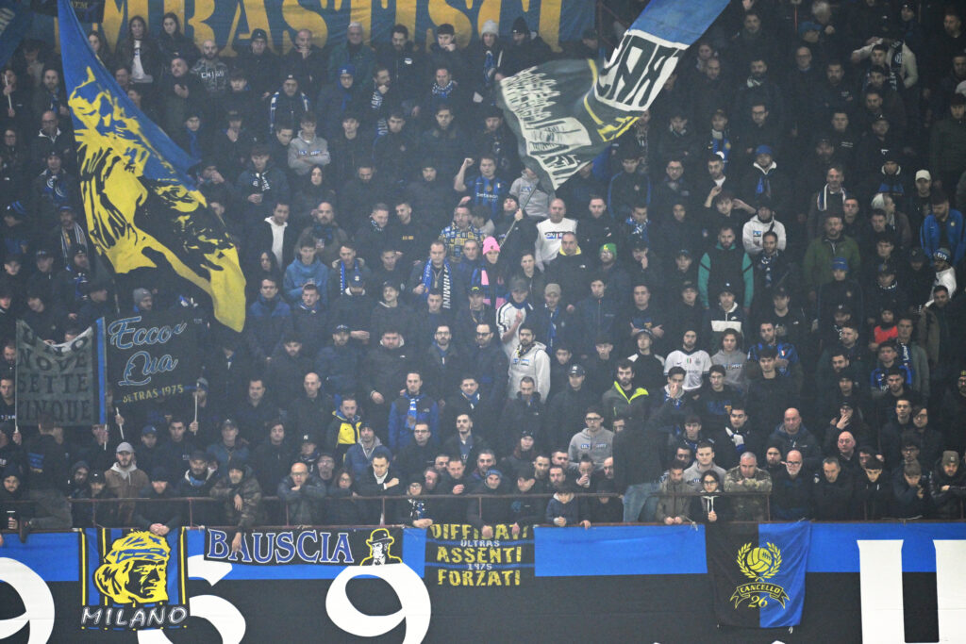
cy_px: 322
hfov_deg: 3.4
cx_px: 483
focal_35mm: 600
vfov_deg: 2.3
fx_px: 16101
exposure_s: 1/125
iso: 2000
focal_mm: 600
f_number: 6.3
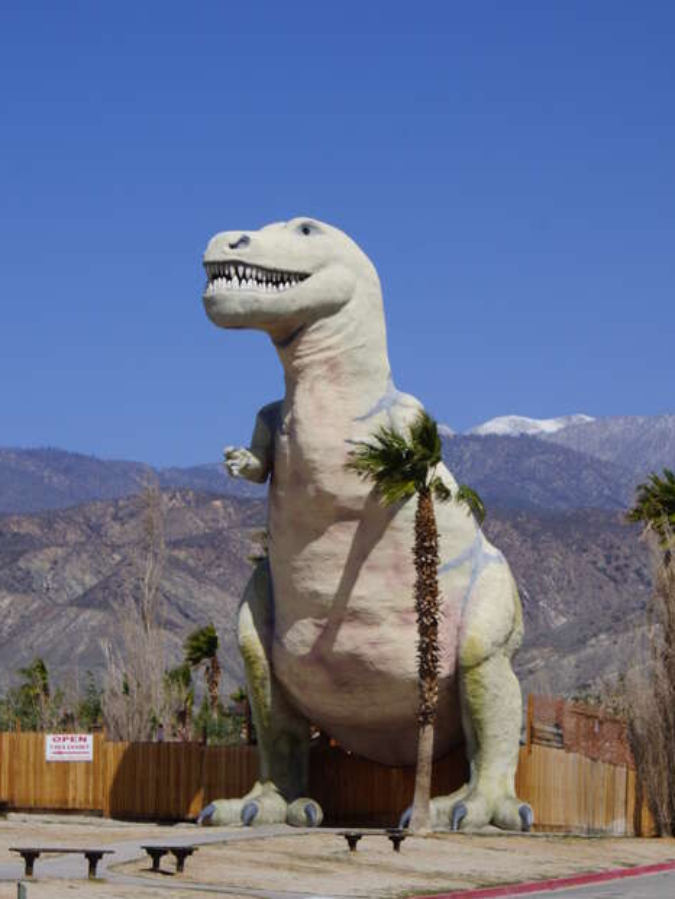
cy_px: 531
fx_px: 3379
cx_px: 360
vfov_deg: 15.2
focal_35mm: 130
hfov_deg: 11.4
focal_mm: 70
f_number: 13
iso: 100
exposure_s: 1/250
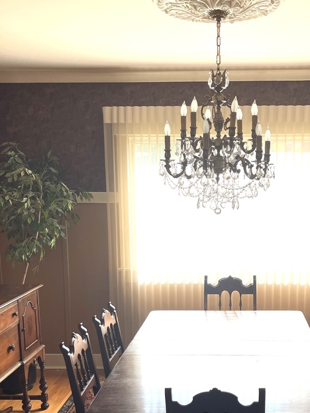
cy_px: 275
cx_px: 212
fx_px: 537
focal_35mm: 45
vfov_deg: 41.5
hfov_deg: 31.9
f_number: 1.6
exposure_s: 1/238
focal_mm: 5.1
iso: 32
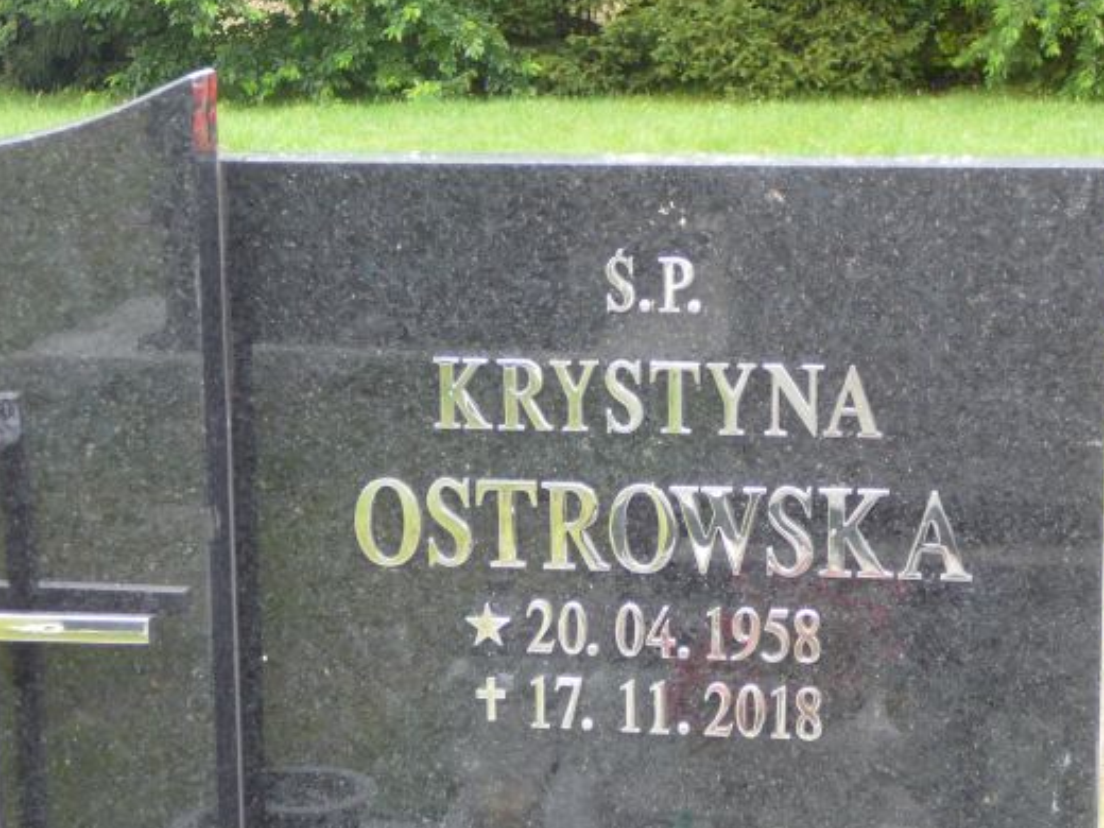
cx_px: 658
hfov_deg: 19.4
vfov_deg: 14.6
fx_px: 3221
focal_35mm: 101
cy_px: 503
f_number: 3.8
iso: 100
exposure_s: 1/30
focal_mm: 12.2
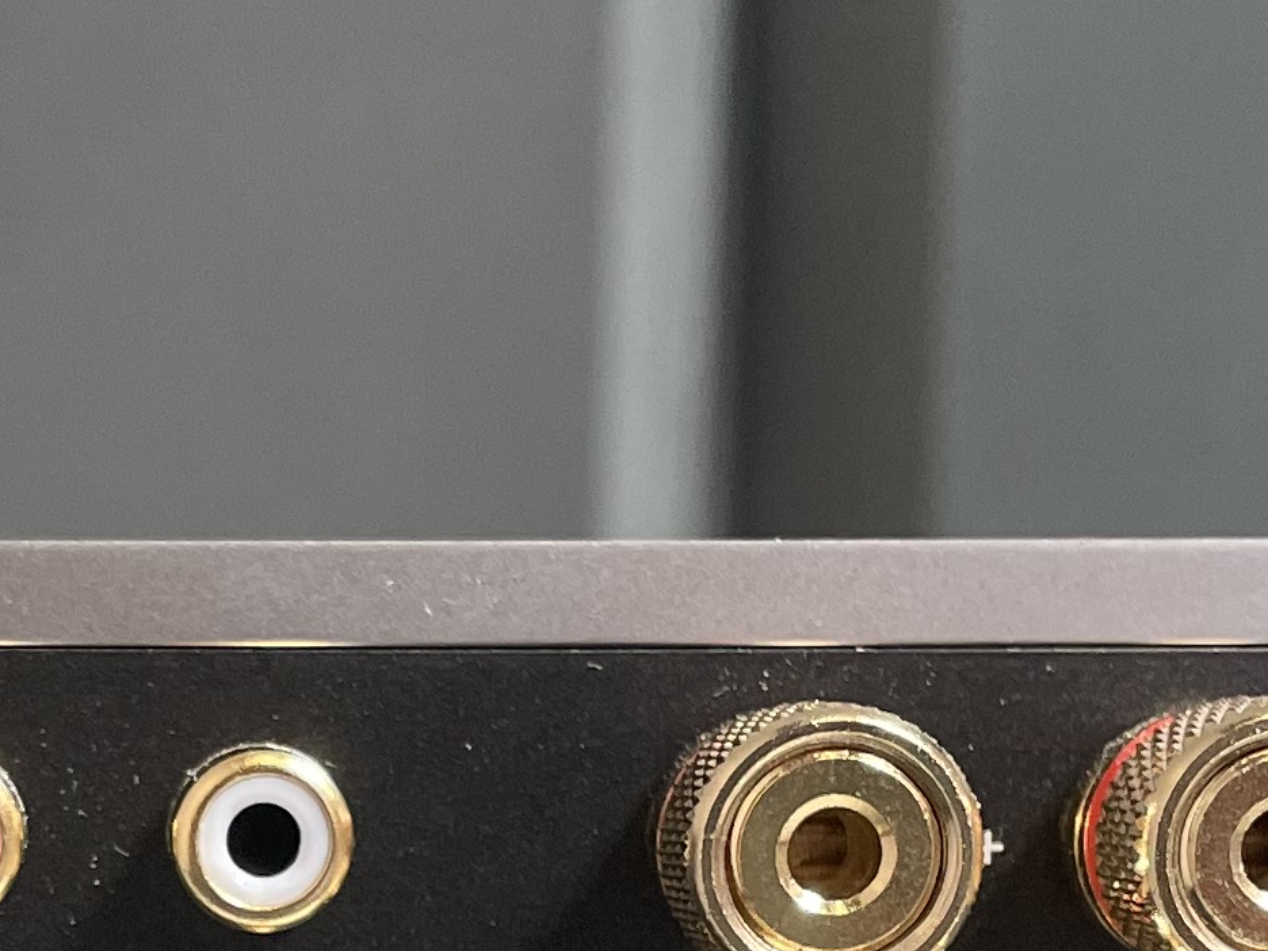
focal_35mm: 112
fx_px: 4103
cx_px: 18
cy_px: 1234
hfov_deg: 17.2
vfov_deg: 12.8
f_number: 1.6
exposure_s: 1/100
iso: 100
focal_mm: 4.2
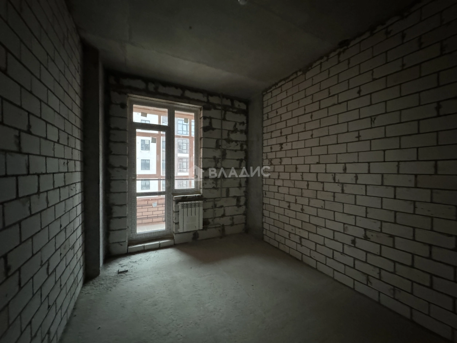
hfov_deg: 102.1
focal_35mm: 14
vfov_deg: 85.7
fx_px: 185
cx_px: 228
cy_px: 172
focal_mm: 2.22
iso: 1250
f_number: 2.2
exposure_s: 1/52
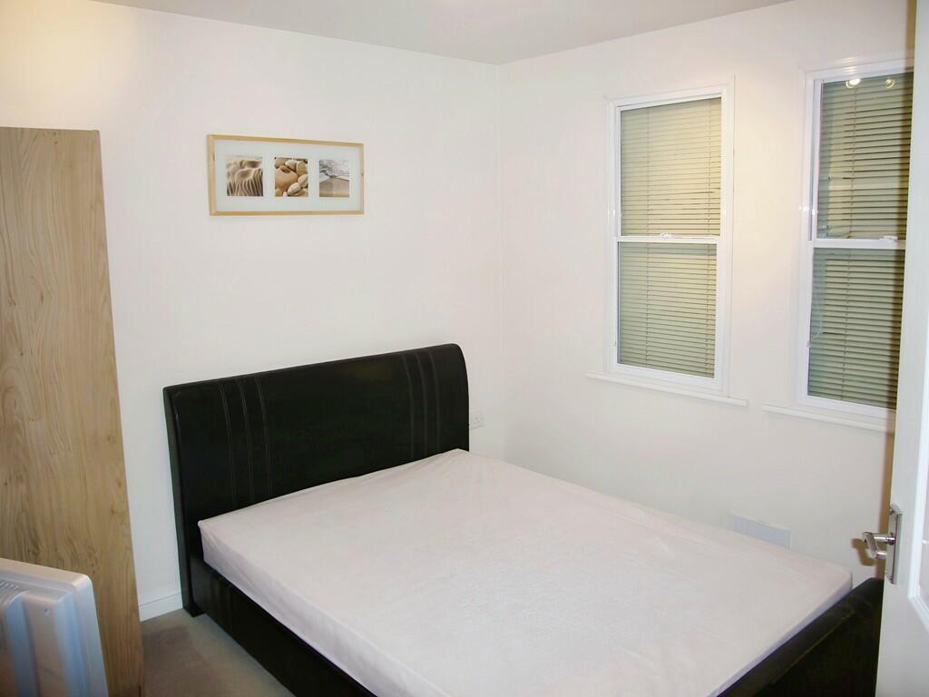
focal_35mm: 28
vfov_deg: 49.7
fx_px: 751
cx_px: 464
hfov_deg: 63.4
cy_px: 348
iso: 125
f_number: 2.8
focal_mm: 4.6
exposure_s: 1/30
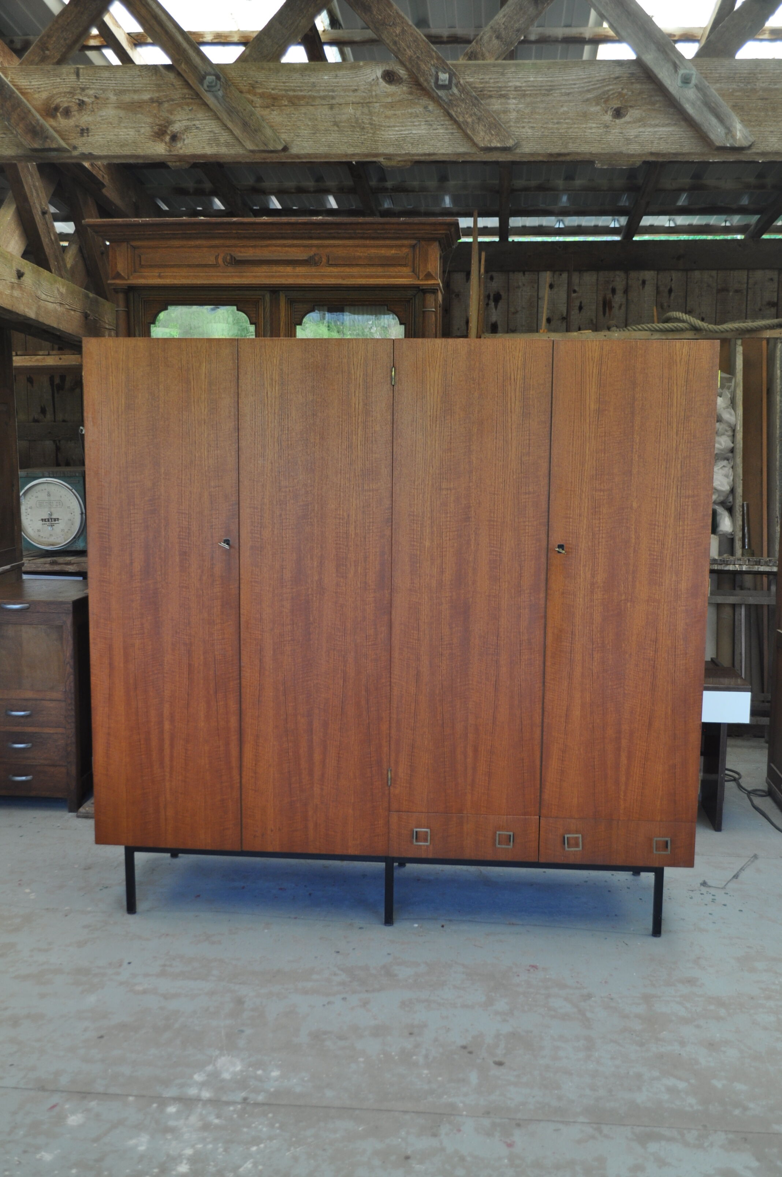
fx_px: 1176
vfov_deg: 53.2
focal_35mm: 36
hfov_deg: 36.8
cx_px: 391
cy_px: 588
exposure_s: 1/80
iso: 400
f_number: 4.5
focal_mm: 24
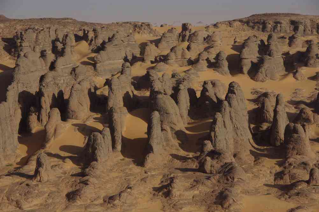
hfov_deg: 14.8
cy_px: 106
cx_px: 160
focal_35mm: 139
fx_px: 1227
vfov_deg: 9.9
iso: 100
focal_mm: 92.4
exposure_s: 1/180
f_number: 11
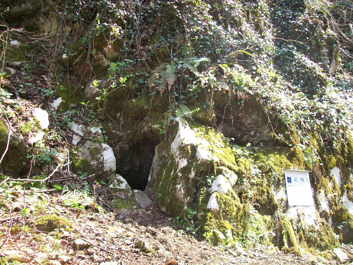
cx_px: 176
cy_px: 132
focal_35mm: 36
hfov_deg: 51.4
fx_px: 367
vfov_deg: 39.7
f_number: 2.7
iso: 80
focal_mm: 6
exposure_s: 1/148
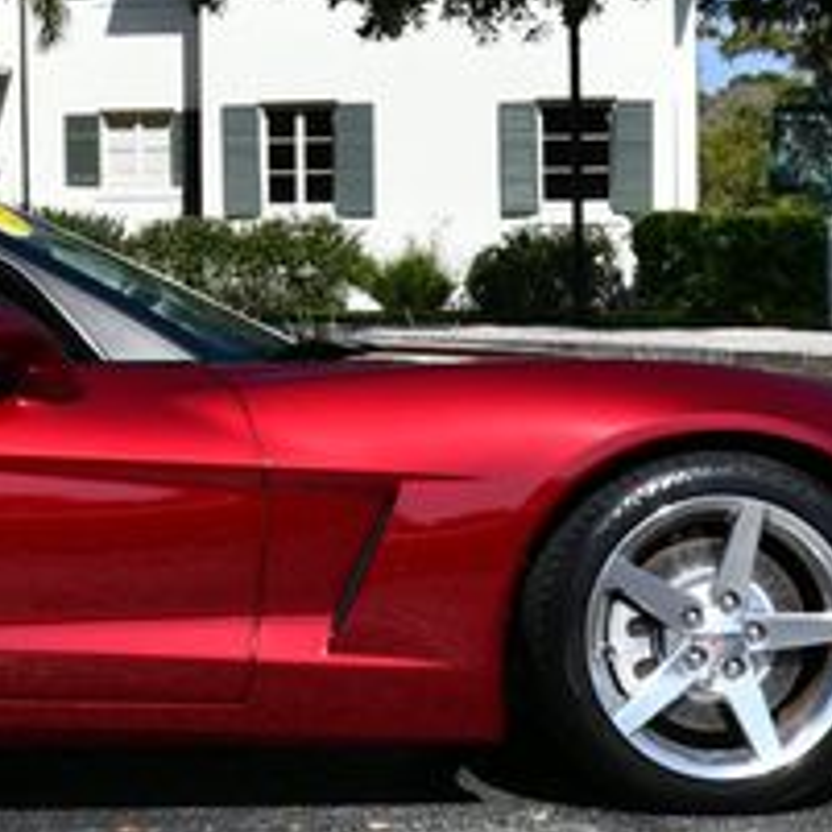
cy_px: 132
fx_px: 3834
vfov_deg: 12.3
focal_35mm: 141
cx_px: -70
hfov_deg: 12.2
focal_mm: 26
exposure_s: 1/320
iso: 100
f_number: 9
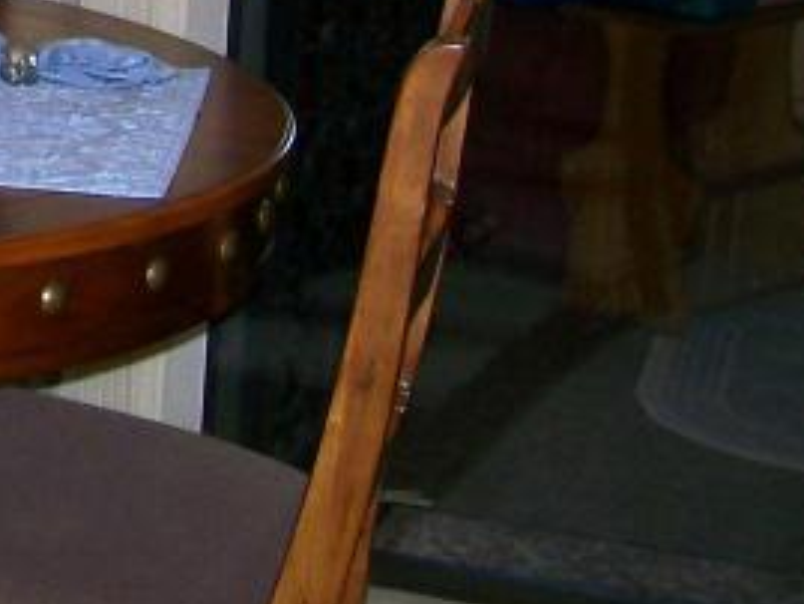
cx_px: -681
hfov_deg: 12.9
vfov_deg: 10.2
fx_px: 3183
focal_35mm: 137
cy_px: -472
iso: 80
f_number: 2.7
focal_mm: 6
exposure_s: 1/64
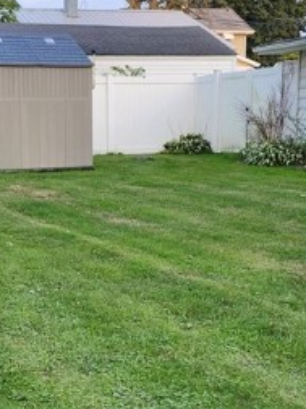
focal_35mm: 70
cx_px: 49
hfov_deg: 20.7
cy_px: 362
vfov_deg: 26.9
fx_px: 825
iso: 40
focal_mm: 5.54
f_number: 1.8
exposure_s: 1/120
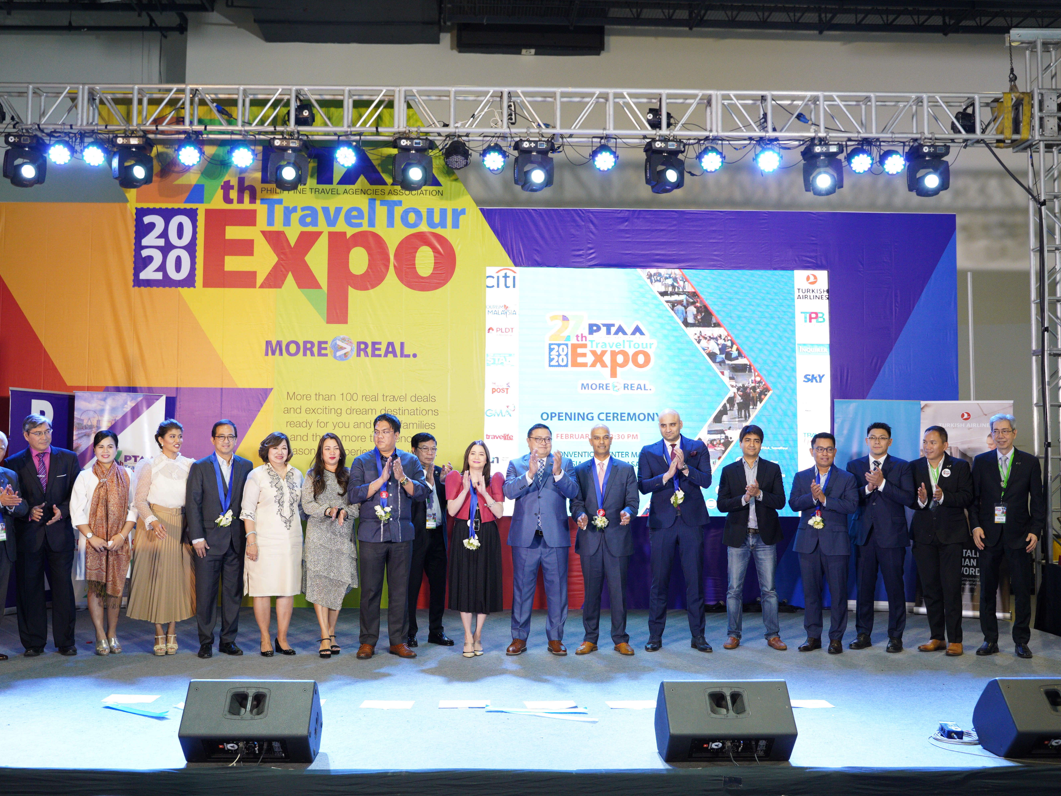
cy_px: 399
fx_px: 1103
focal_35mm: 36
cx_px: 496
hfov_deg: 51.3
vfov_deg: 39.7
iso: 2000
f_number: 3.5
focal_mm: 33
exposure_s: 1/200
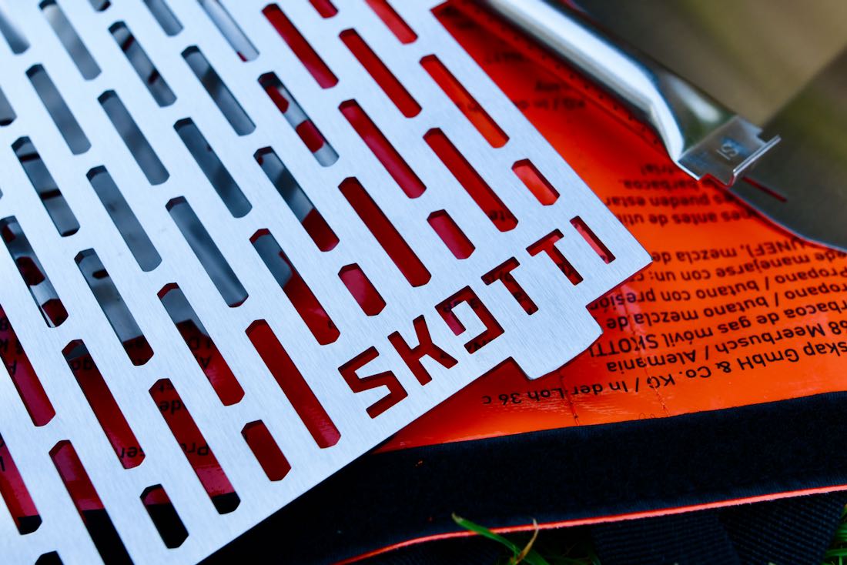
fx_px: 847
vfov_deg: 36.9
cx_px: 424
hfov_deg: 53.1
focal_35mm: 36
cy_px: 282
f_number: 5
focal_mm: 24
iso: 400
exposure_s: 1/250
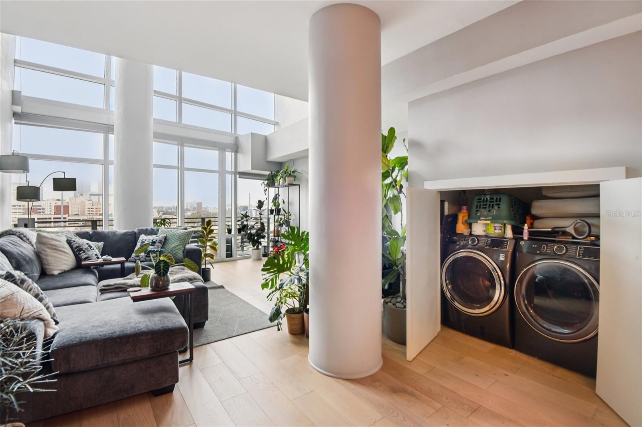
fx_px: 285
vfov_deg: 73.7
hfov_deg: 96.7
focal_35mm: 16
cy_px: 214
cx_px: 321
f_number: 8
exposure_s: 1/15
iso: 400
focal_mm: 16
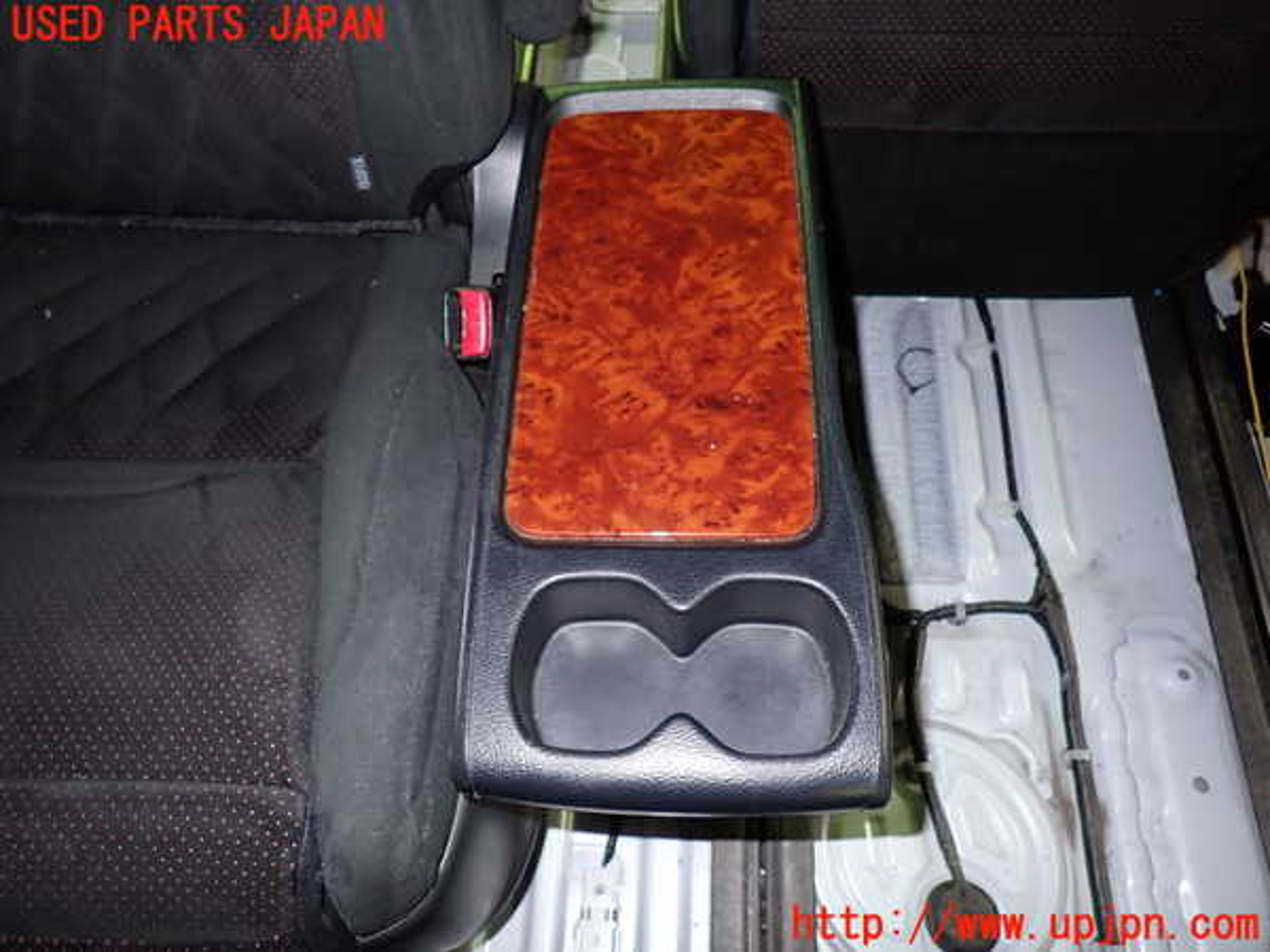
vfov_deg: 54.9
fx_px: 917
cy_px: 476
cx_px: 635
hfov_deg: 69.4
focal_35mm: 25
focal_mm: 4.5
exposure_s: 1/30
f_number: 2
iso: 200
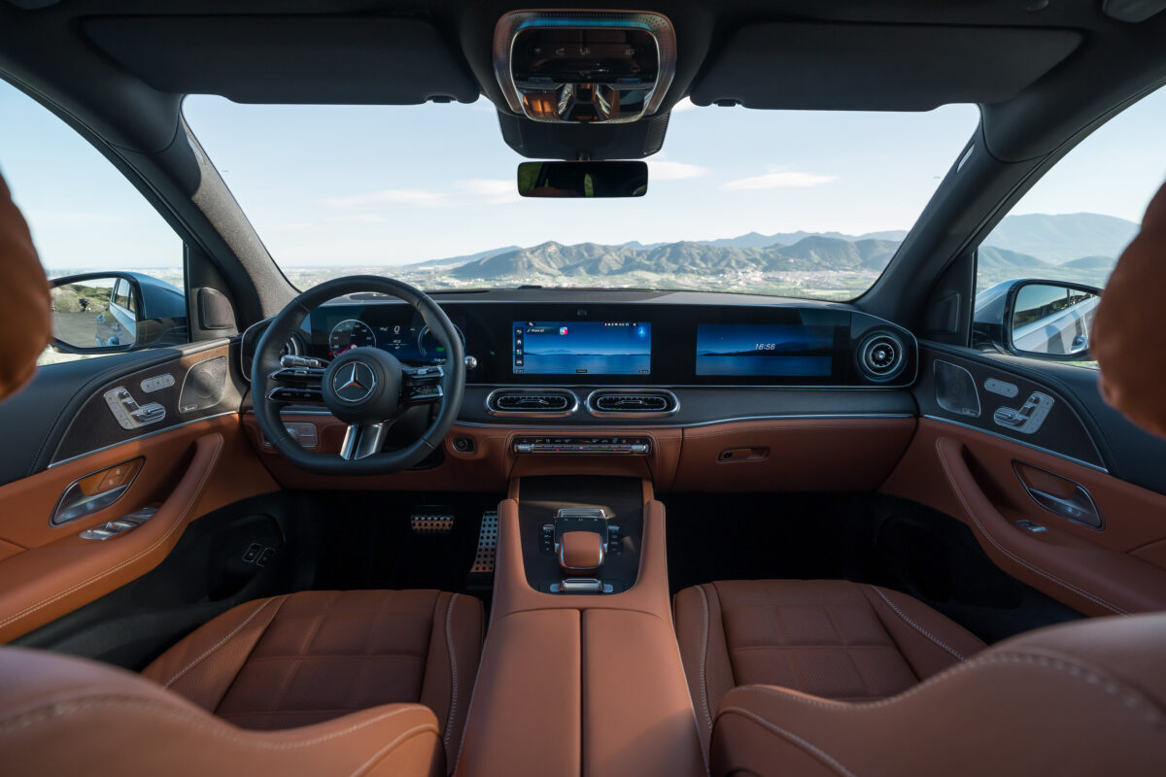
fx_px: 518
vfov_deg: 73.7
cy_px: 388
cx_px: 583
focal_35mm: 16
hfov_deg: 96.7
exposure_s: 1/320
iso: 250
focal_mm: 16
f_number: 5
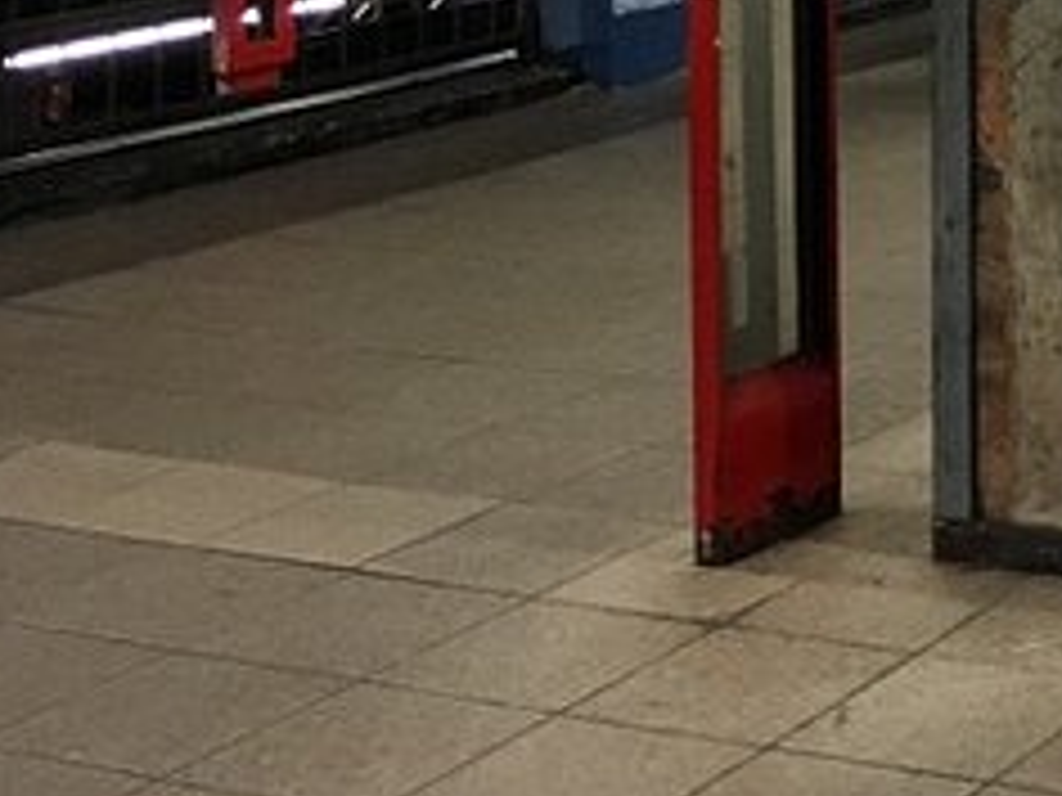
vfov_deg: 15.1
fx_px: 2823
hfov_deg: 18.6
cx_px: 1638
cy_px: -344
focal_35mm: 92
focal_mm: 4.15
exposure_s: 1/30
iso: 200
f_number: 2.2
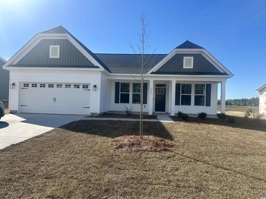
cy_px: 100
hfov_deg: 71.6
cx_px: 133
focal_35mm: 24
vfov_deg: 56.8
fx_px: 184
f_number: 1.78
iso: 80
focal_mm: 6.86
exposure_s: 1/3472
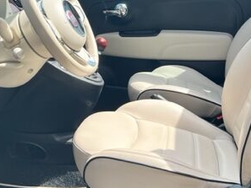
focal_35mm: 56
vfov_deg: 26.1
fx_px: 406
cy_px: 81
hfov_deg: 34.2
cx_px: 152
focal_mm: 5.7
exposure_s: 1/1669
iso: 50
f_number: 1.5
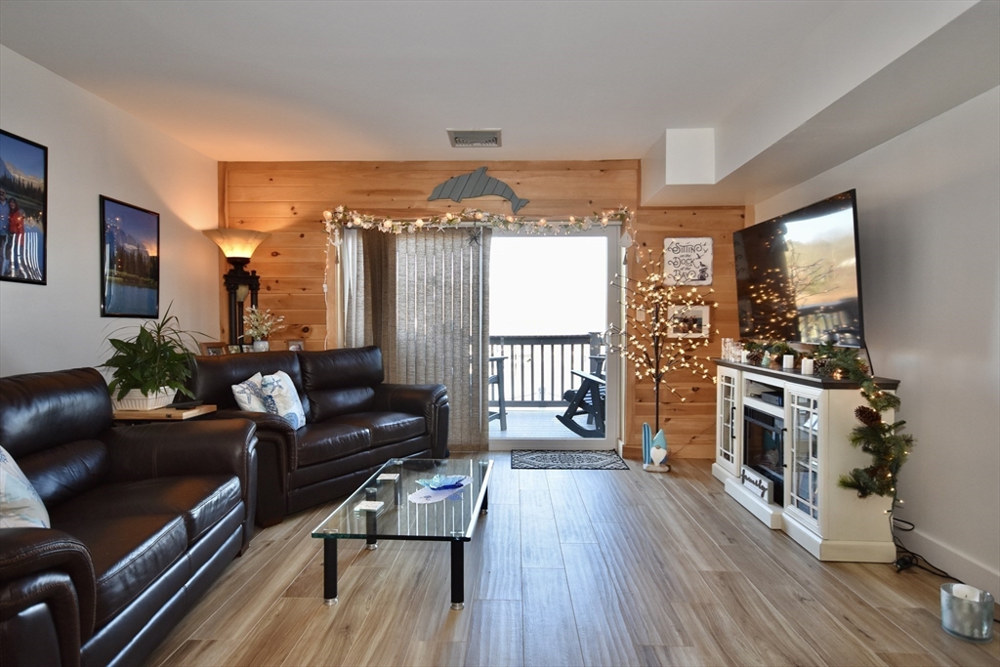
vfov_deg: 63.2
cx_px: 500
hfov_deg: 85.4
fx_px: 542
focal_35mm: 20
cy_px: 334
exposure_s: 1/60
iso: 450
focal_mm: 13
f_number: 4.5
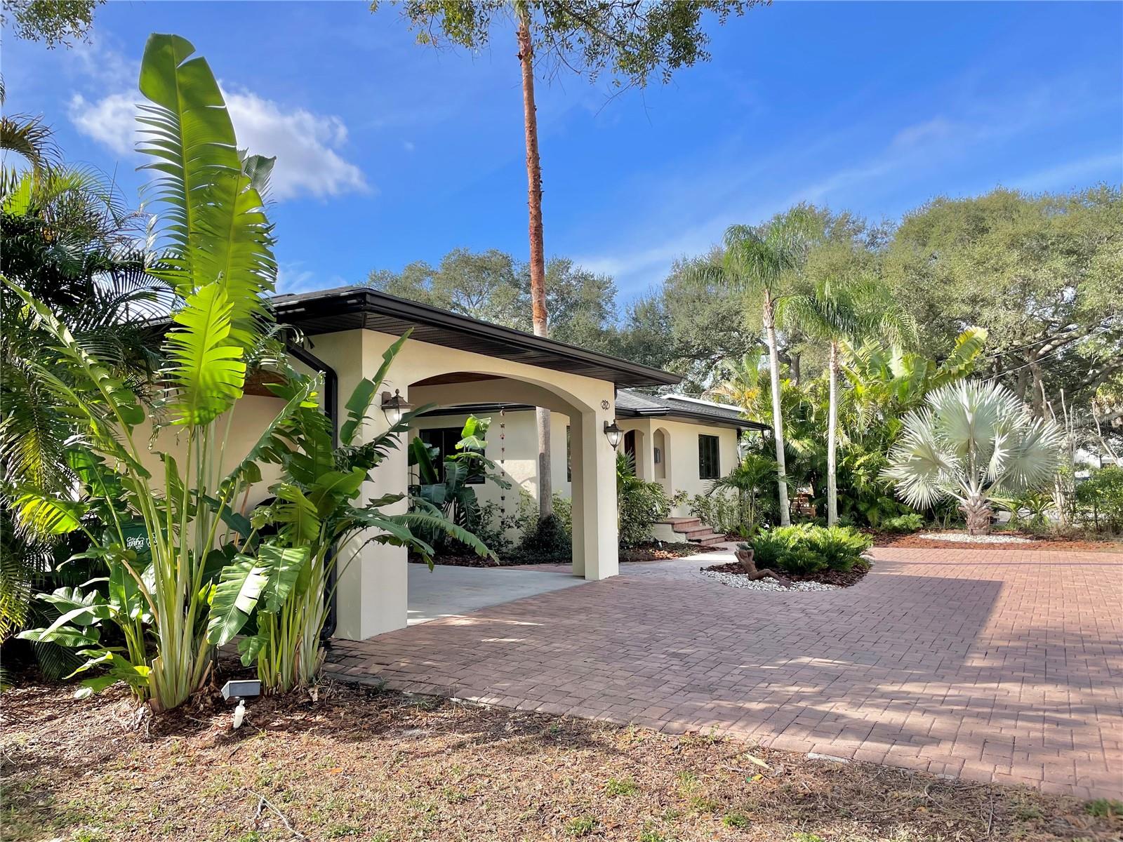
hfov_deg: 67.3
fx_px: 843
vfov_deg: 53.1
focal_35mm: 26
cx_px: 562
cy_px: 421
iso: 32
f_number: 1.6
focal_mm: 4.2
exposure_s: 1/1825
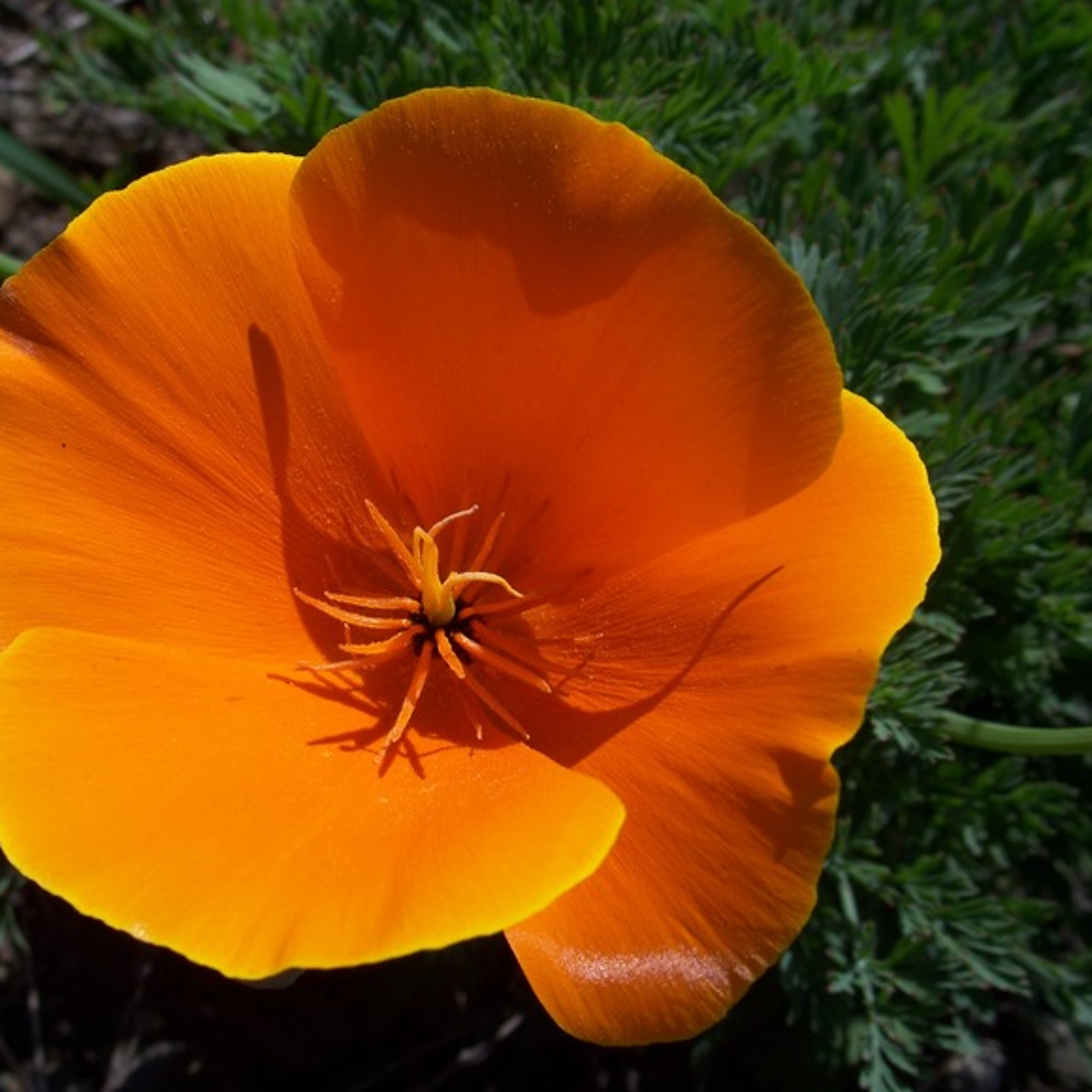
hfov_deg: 38.2
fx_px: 1570
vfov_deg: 38.3
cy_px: 549
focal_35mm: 44
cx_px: 439
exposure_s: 1/500
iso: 64
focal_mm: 7.8
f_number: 5.6
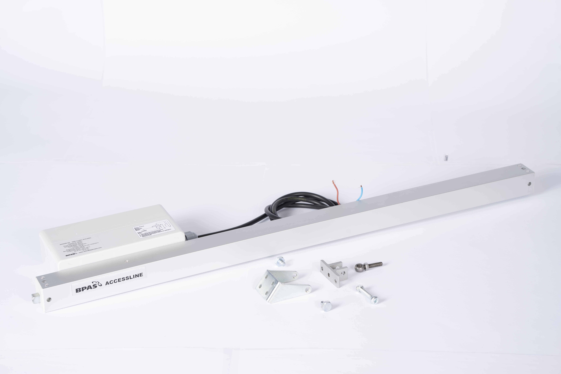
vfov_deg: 16.1
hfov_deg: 23.9
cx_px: 280
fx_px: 1325
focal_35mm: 85
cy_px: 187
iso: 160
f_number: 8
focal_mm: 85
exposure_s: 1/100
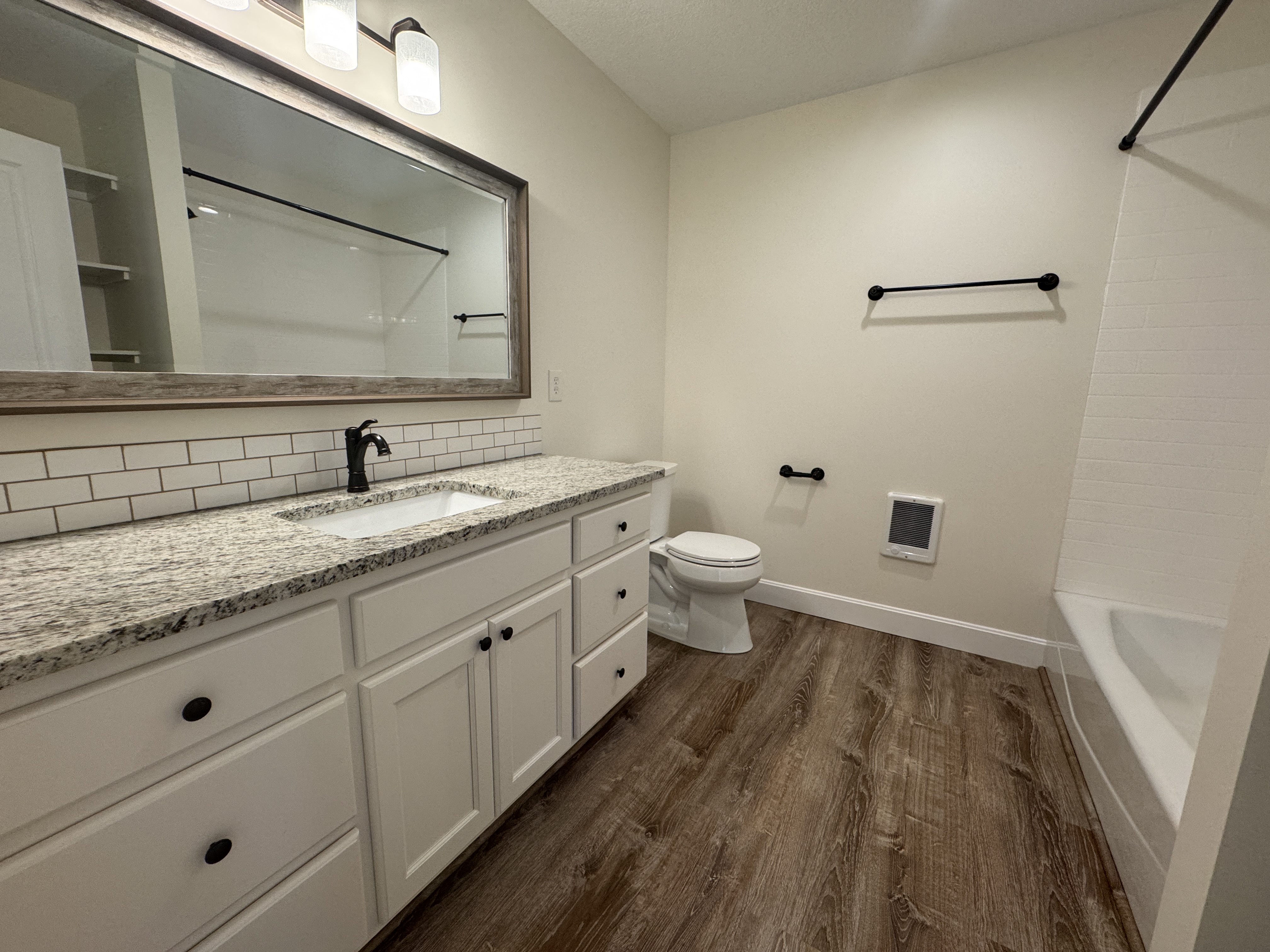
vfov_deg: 85.7
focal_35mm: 14
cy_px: 476
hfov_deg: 102.1
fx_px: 514
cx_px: 635
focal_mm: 2.22
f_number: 2.2
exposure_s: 1/120
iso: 160
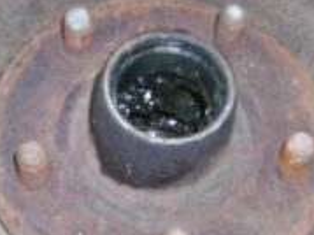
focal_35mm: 95
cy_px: 185
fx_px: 861
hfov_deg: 20.7
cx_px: 167
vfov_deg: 15.5
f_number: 2.8
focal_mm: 5.7
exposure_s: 1/60
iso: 160
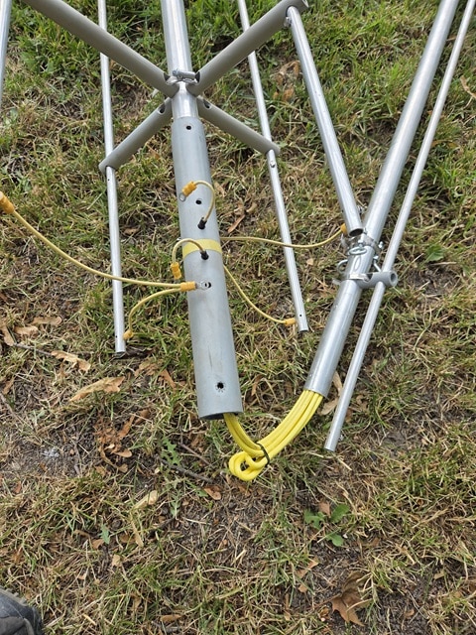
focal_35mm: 23
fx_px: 422
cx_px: 238
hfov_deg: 58.9
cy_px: 318
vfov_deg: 73.9
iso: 80
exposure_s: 1/1606
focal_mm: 5.4
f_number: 1.8
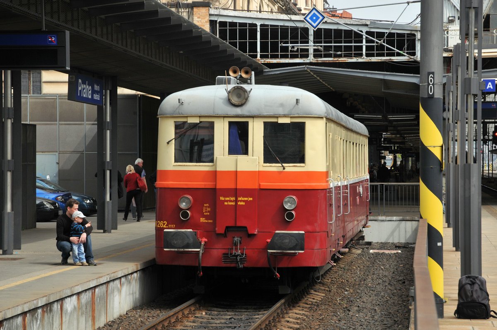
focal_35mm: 108
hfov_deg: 18.9
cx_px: 248
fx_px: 1489
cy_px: 165
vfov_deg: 12.6
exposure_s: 1/800
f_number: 8
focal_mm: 72
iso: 320
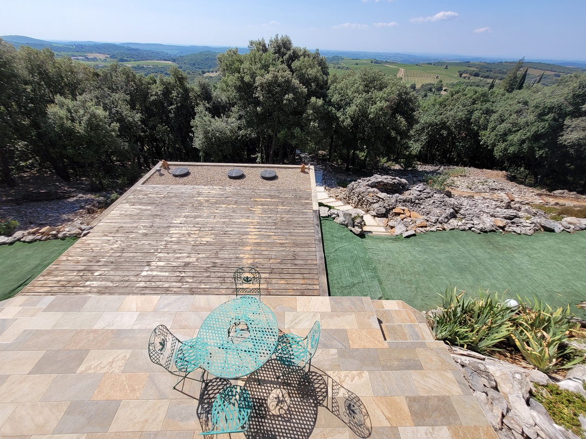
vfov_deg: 89.9
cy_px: 220
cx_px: 293
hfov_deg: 106.2
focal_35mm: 13
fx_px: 220
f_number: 2.2
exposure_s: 1/1704
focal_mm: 1.74
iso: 40
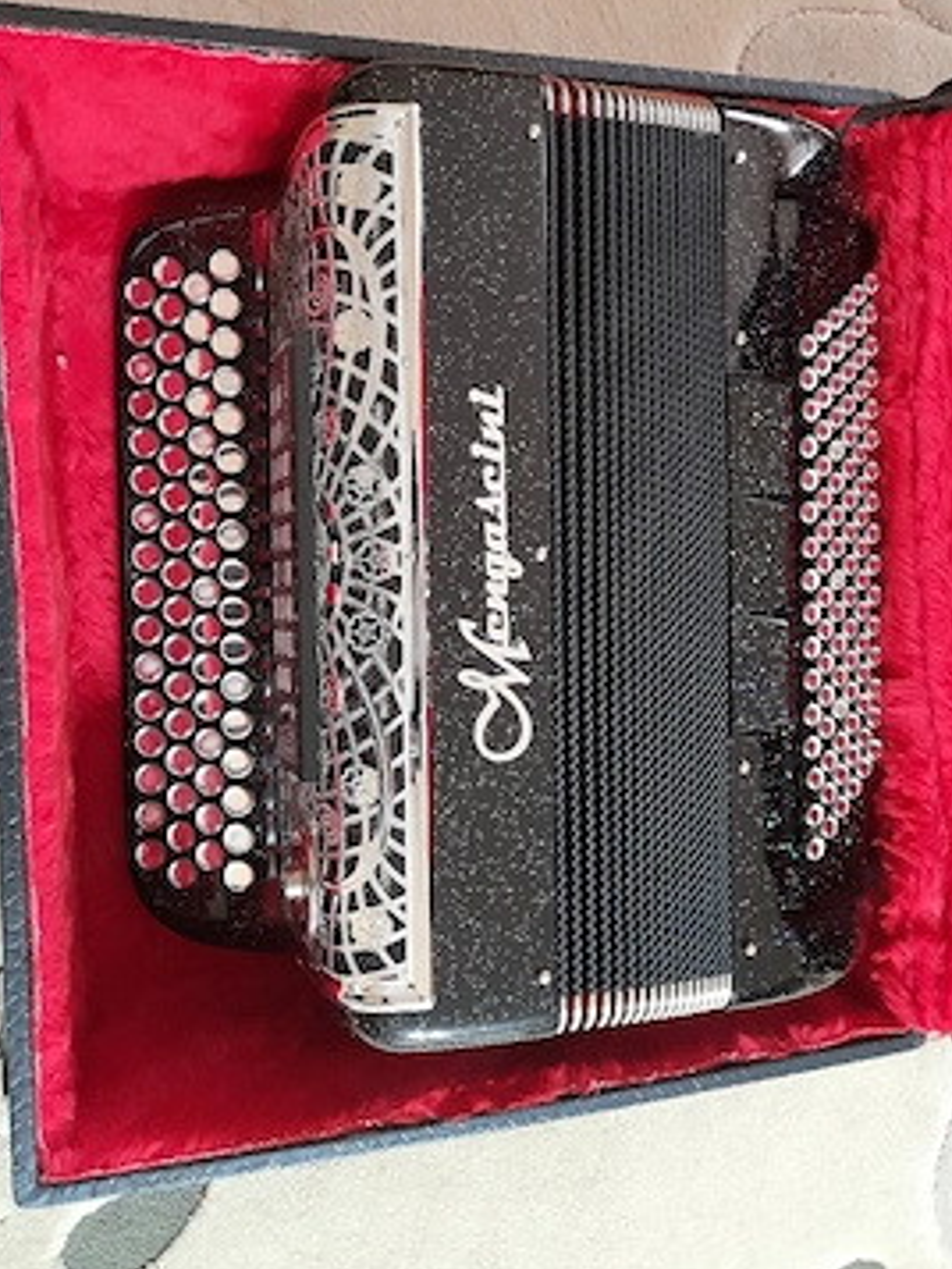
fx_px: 1026
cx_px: 462
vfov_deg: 63.4
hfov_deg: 49.8
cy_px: 604
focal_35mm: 28
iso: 800
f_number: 2
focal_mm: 4.6
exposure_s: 1/20
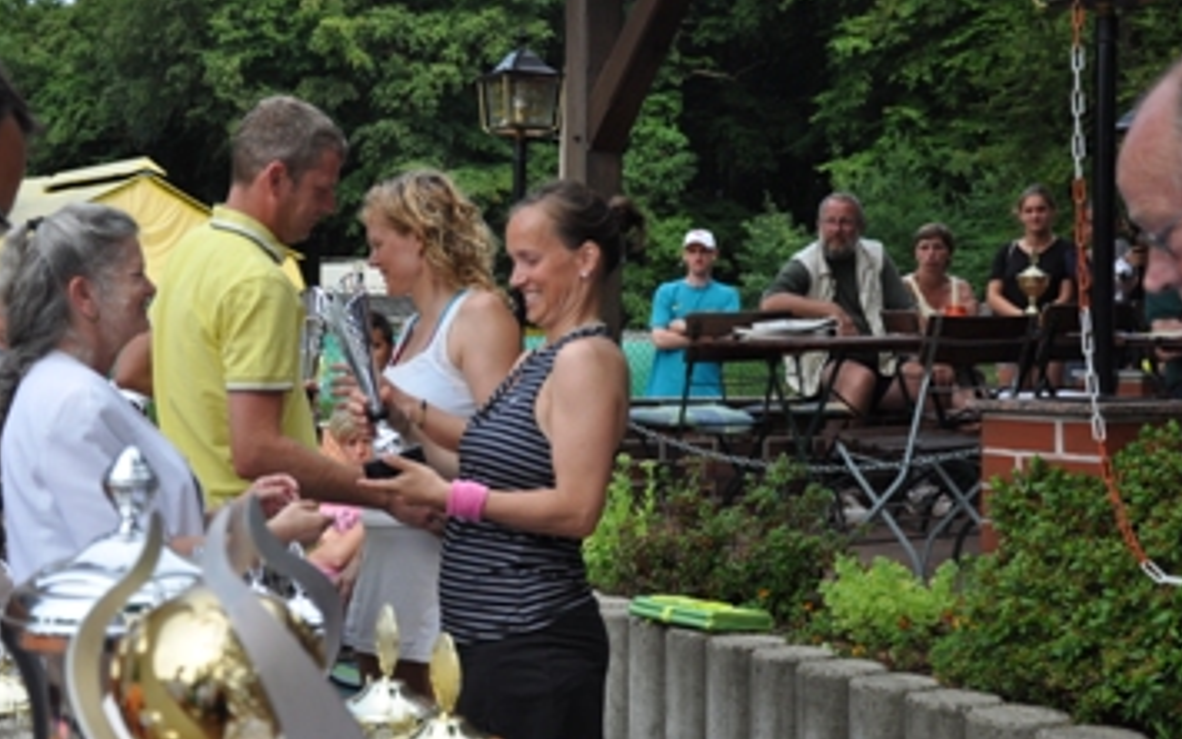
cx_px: 493
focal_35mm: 54
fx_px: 1740
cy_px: 360
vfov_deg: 24.0
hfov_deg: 37.4
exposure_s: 1/1250
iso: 400
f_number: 4.5
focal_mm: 28
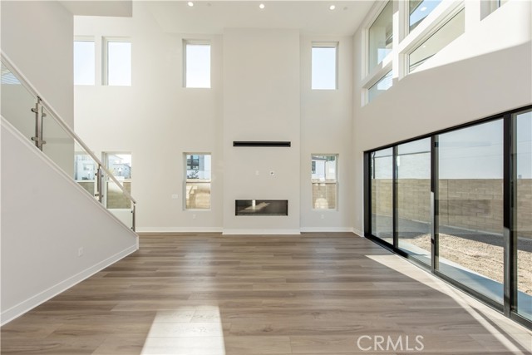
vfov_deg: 77.4
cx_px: 266
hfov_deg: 100.4
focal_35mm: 15
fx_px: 222
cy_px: 178
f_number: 5.6
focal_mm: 15
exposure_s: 1/125
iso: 100
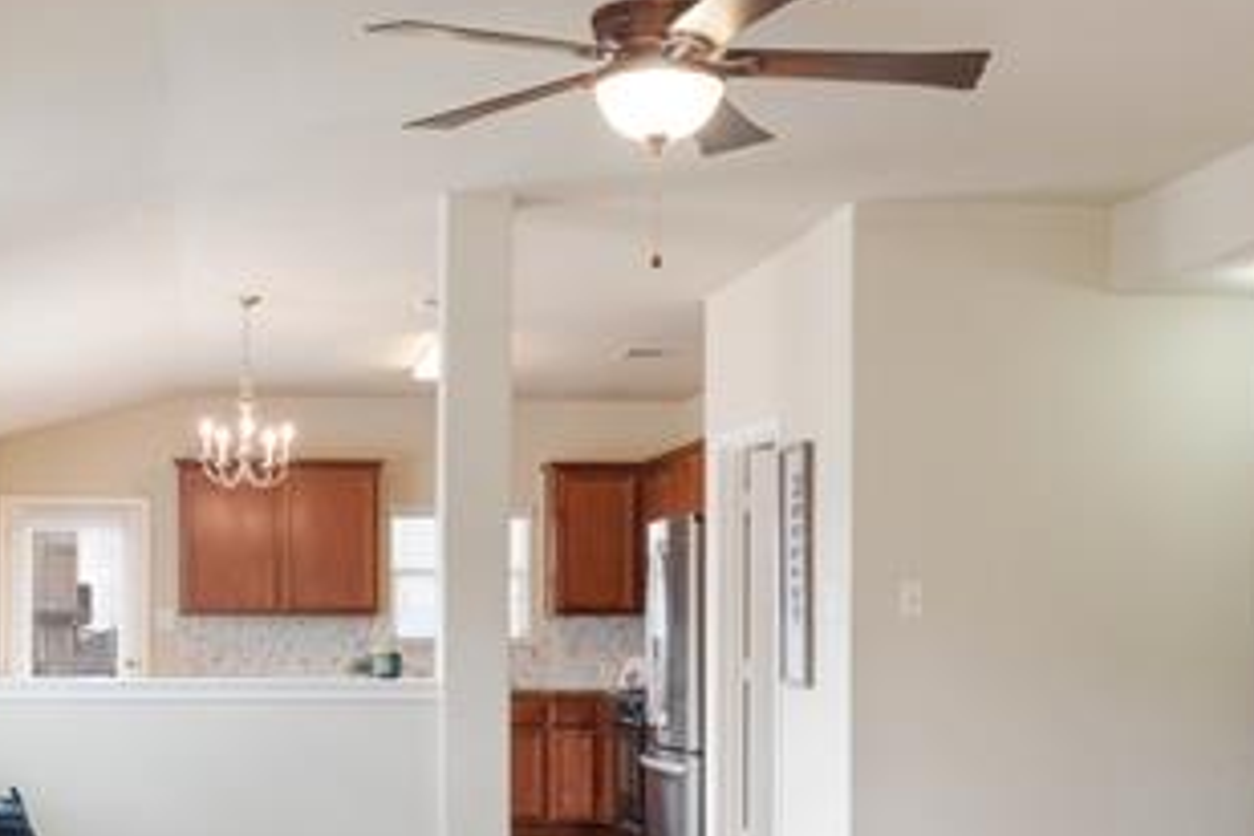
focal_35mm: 53
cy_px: 680
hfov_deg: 36.7
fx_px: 1846
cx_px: 335
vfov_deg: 25.1
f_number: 8
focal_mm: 16
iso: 400
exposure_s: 1/8
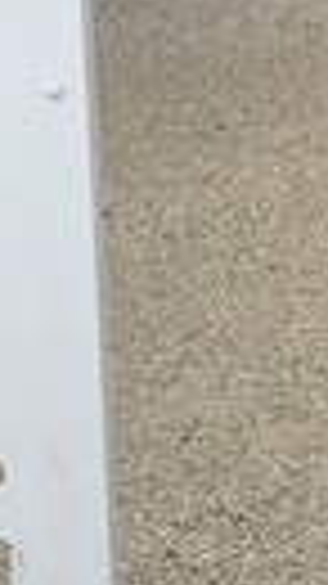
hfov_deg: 6.1
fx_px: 2787
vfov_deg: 11.1
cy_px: -482
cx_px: 1065
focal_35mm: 180
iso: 32
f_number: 1.8
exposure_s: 1/121
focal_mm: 3.99
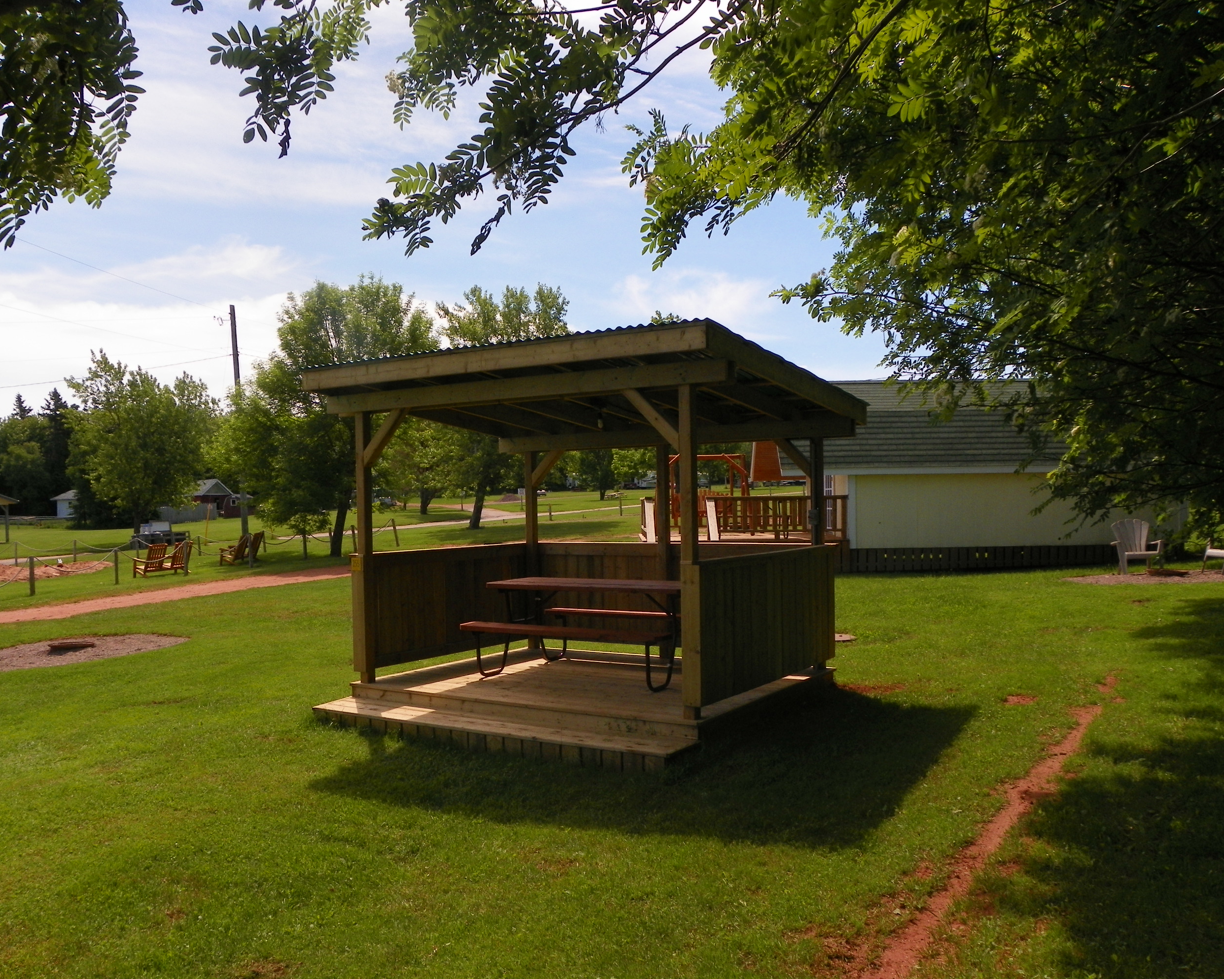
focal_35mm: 30
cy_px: 512
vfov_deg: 48.5
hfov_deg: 58.6
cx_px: 544
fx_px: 1087
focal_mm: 4.8
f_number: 5
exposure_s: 1/400
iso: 64
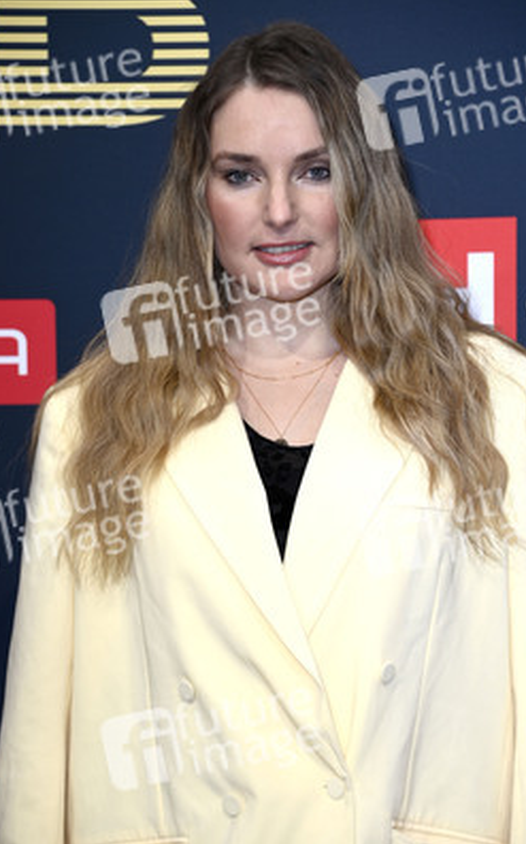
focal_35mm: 139
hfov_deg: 9.4
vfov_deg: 15.0
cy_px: 420
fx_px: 3193
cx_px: 273
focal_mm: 135
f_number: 5.6
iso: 320
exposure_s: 1/250
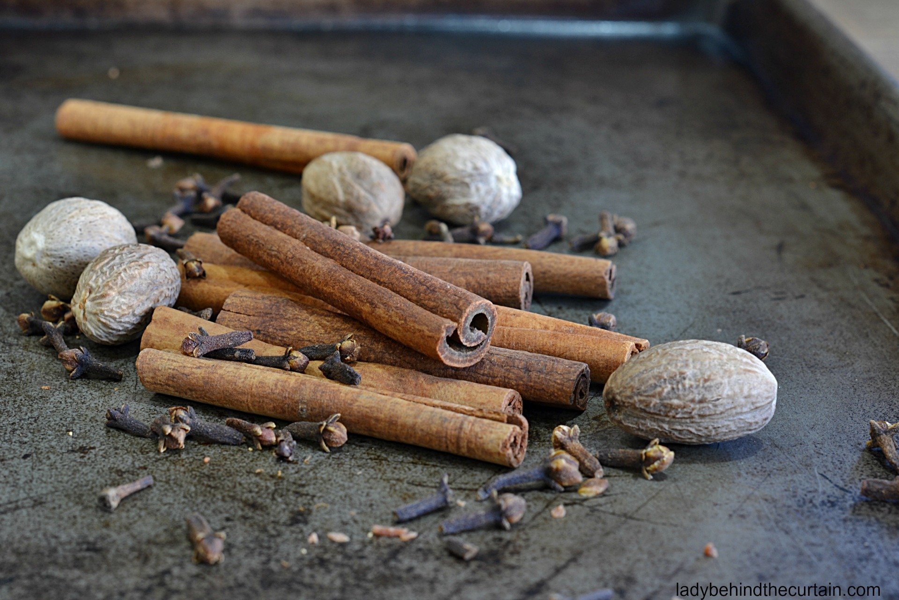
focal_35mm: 75
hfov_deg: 27.0
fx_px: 1873
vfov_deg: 18.2
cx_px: 450
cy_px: 300
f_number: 10
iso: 100
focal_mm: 50
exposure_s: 1/1.3
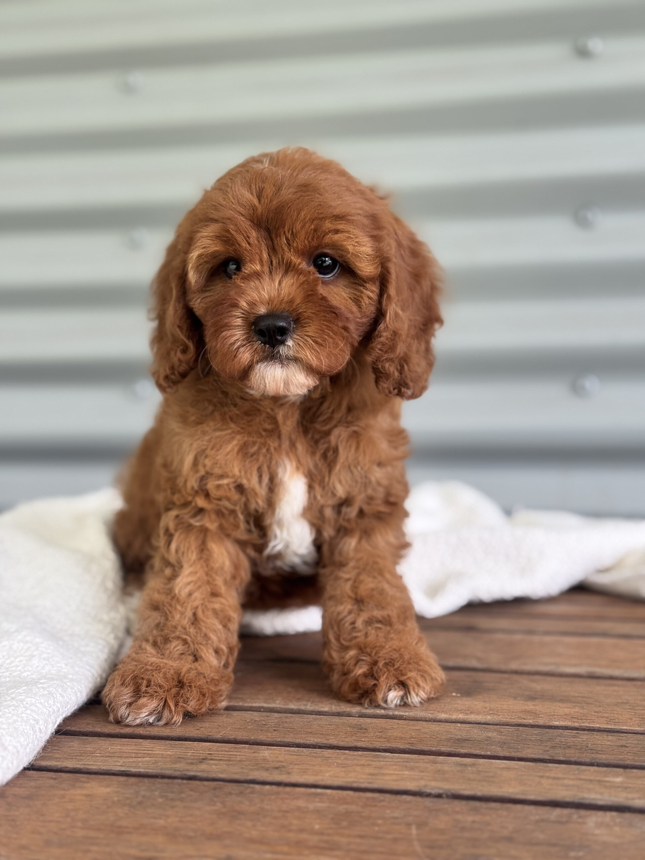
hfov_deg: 30.3
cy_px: 430
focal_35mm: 48
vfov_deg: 39.7
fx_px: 1193
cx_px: 322
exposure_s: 1/116
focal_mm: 6.76
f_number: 1.78
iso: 100
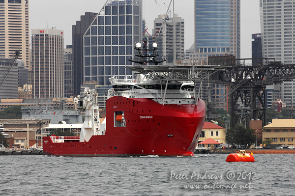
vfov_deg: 4.6
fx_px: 2456
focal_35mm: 300
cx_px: 148
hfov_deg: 6.9
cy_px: 98
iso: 400
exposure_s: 1/1000
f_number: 7.1
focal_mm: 200
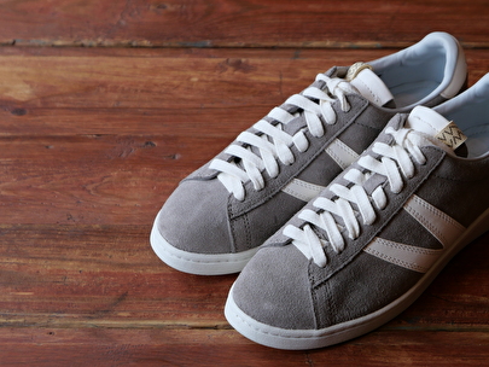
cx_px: 353
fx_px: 1568
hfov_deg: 17.6
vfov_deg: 13.3
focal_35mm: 111
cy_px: 185
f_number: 2.8
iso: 200
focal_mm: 34
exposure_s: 1/160
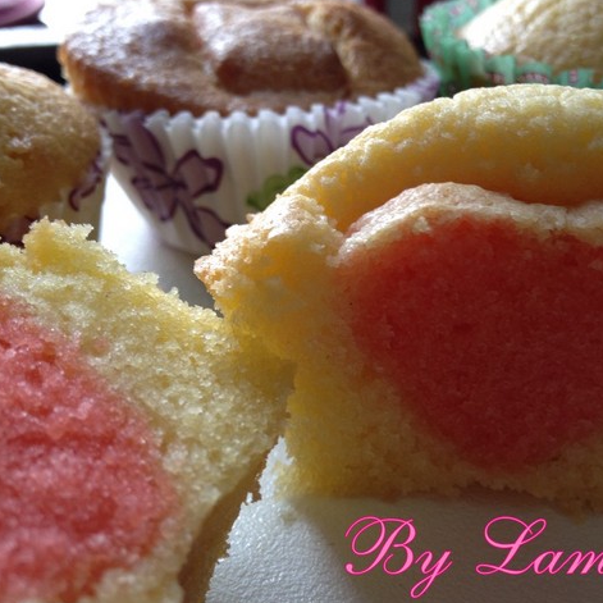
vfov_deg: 40.0
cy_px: 301
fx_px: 828
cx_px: 362
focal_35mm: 42
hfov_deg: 39.9
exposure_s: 1/24
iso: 64
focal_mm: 4.28
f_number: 2.4
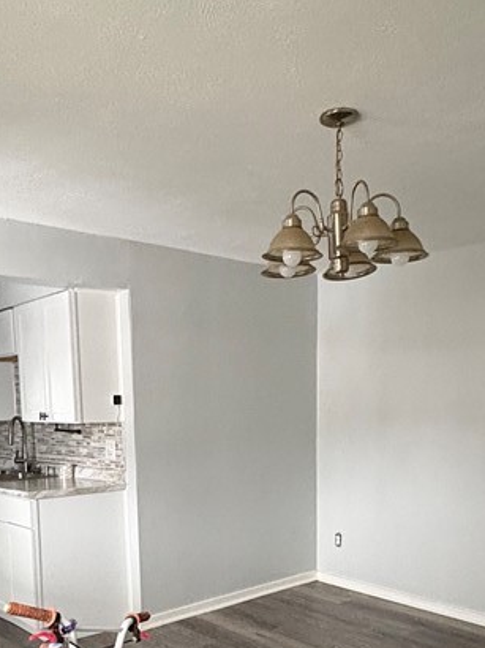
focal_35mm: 35
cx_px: 220
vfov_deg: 50.3
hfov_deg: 40.6
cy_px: 492
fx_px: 655
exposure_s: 1/49
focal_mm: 2.22
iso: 1000
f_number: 2.2
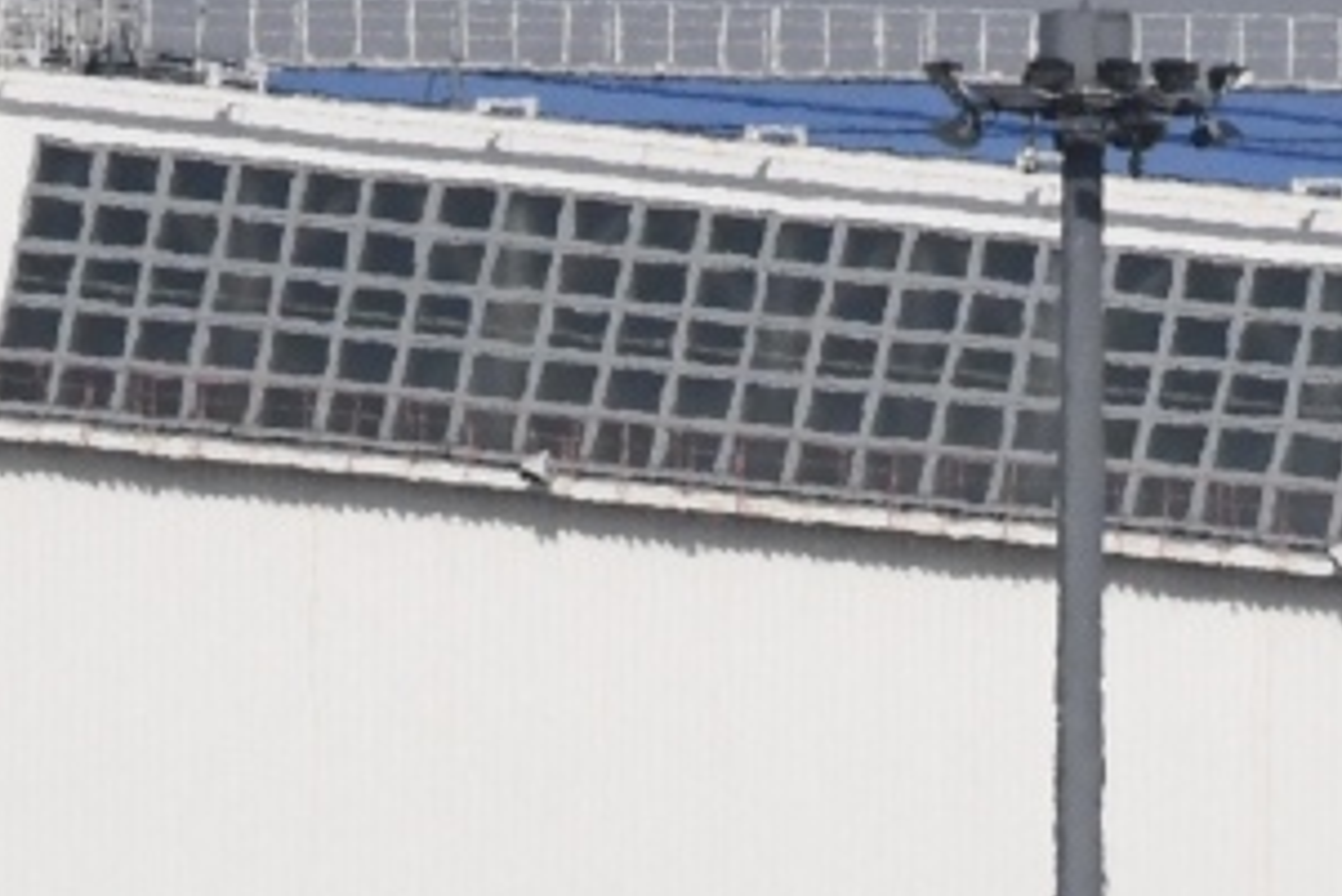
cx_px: 290
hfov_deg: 1.3
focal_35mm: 1553
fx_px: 57917
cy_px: 1386
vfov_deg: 0.9
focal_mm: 260
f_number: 14
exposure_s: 1/8000
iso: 2500
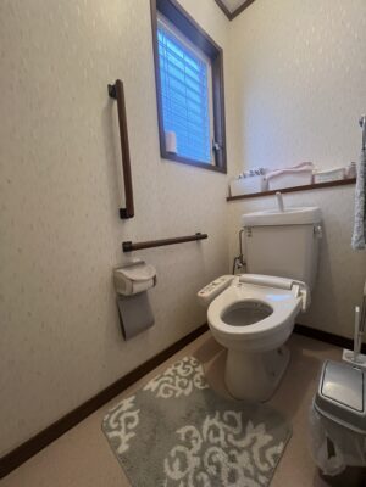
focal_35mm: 13
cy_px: 244
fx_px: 183
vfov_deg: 106.2
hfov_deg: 89.9
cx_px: 183
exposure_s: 1/60
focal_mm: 1.57
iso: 320
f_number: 1.8
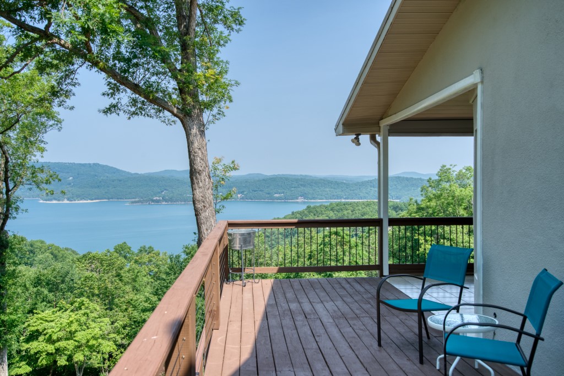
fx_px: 548
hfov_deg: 54.4
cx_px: 282
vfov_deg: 37.8
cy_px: 188
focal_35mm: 35
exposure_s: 1/200
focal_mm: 35
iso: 100
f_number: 8
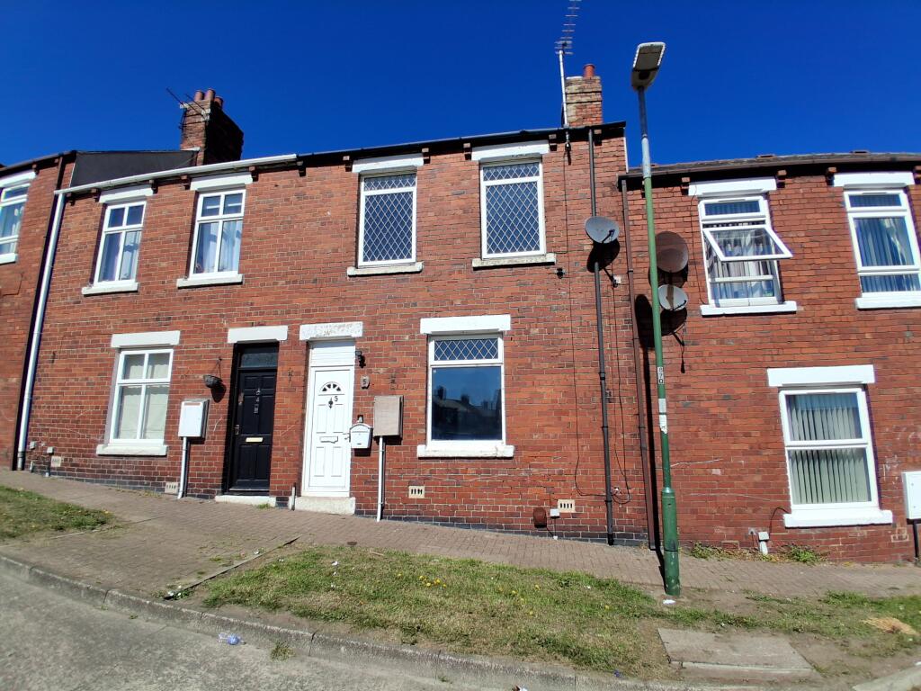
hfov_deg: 91.0
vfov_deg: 74.7
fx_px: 452
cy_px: 346
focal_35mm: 17
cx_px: 460
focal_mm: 1.4
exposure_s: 1/2222
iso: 50
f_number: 2.2
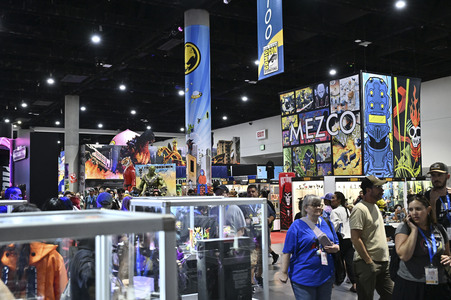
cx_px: 226
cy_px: 150
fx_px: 476
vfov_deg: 35.0
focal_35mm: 38
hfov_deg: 50.7
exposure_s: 1/160
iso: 3200
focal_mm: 38
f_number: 5
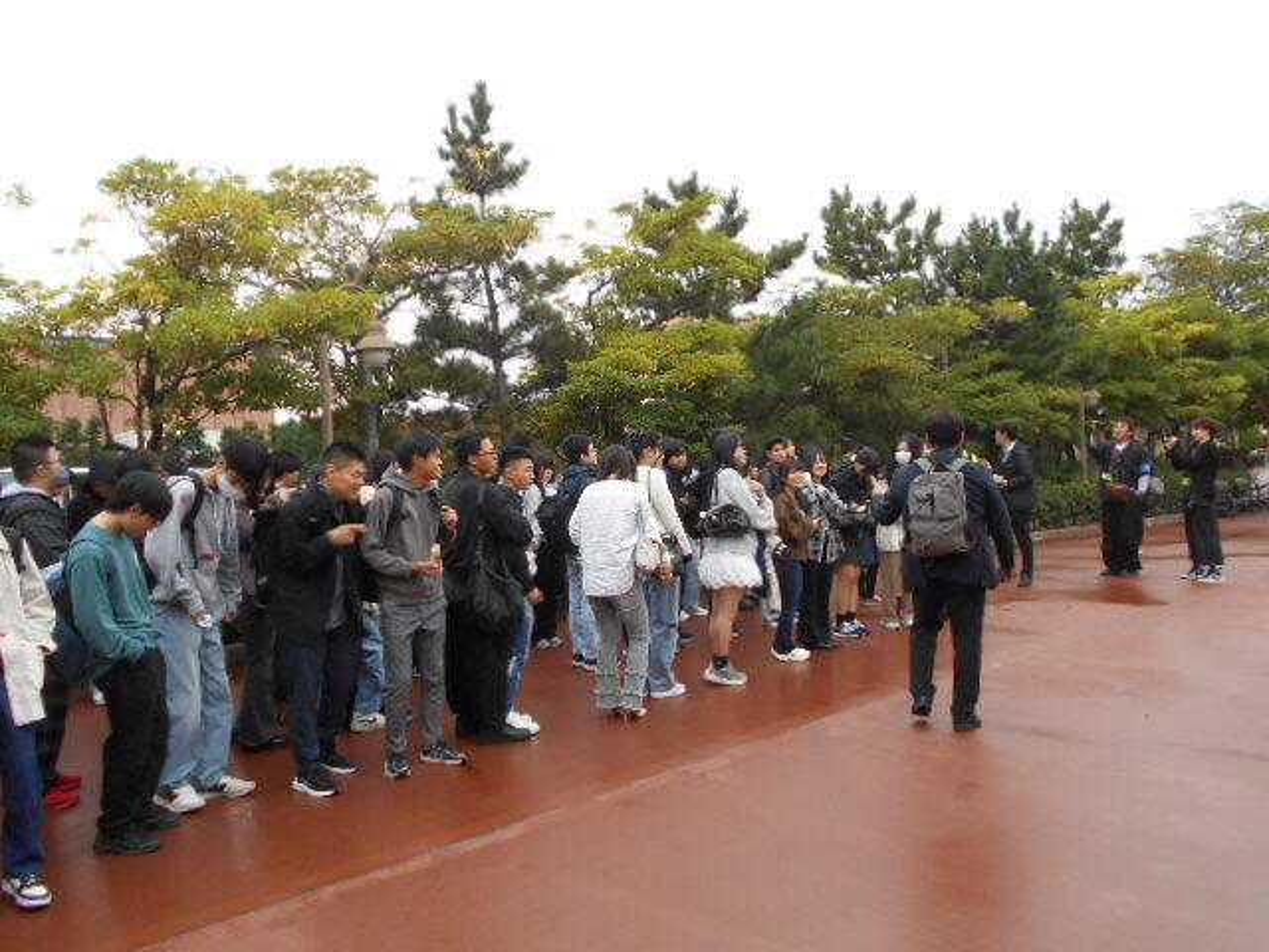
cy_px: 476
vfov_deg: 46.8
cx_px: 634
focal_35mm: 30
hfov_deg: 60.0
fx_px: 1100
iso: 220
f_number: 3.4
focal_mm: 5.1
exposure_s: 1/250
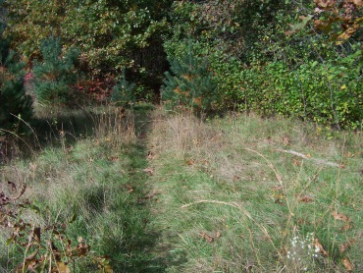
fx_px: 378
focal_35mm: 36
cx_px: 182
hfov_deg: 51.3
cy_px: 136
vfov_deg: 39.7
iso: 65
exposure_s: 1/500
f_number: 4
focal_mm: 5.85
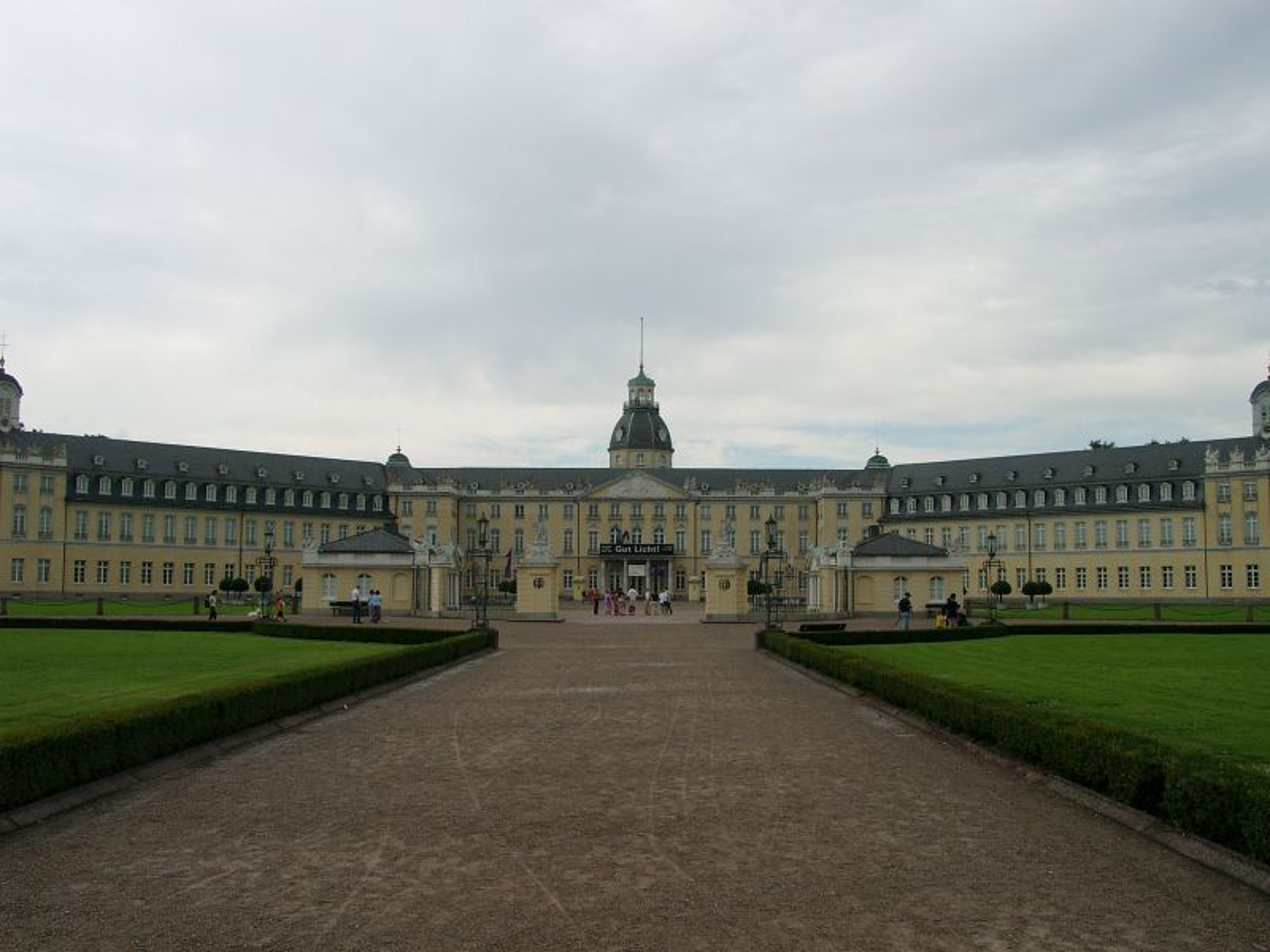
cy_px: 476
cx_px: 635
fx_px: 1247
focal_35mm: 34
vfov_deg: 41.8
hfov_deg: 54.0
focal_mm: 7.13
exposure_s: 1/745
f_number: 4
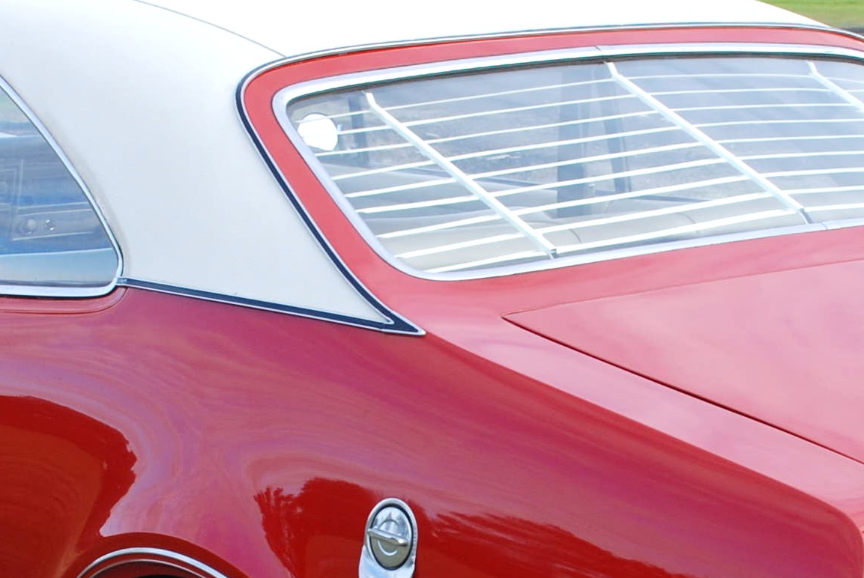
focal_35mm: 131
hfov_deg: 15.6
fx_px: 3148
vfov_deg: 10.4
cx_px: 519
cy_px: 525
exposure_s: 1/160
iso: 200
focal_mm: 26
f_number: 6.3
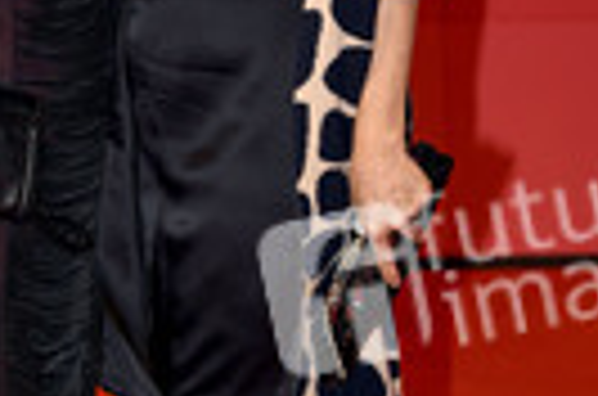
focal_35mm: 211
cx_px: 81
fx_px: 3497
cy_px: 45
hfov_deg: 9.7
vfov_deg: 6.5
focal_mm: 70
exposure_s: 1/640
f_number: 3.5
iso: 800
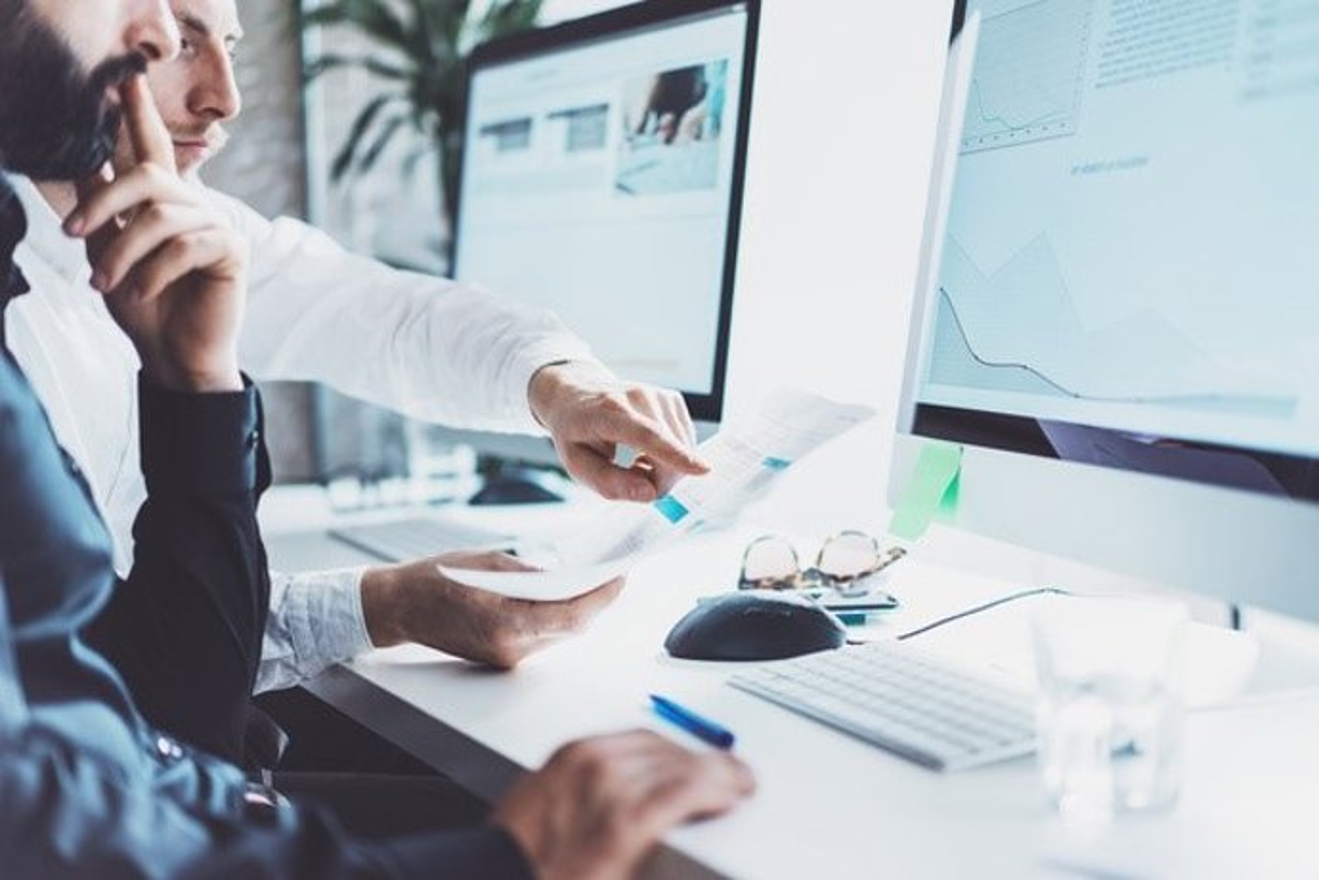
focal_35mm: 55
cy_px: 440
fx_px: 2015
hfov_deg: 36.2
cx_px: 660
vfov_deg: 24.6
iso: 100
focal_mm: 55
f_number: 1.8
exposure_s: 1/125
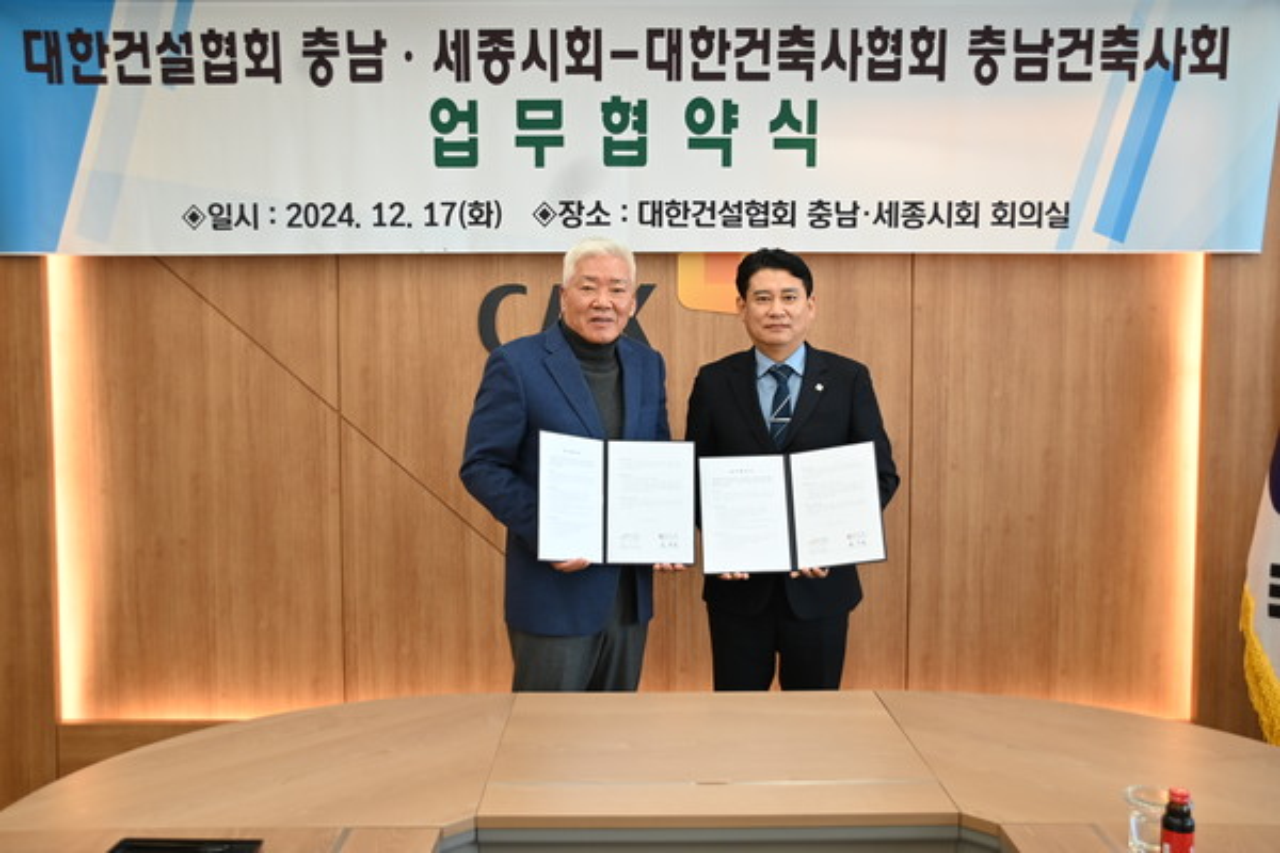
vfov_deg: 40.0
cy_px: 426
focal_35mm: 33
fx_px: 1173
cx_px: 640
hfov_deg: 57.2
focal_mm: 22
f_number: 3.8
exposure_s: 1/125
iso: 560
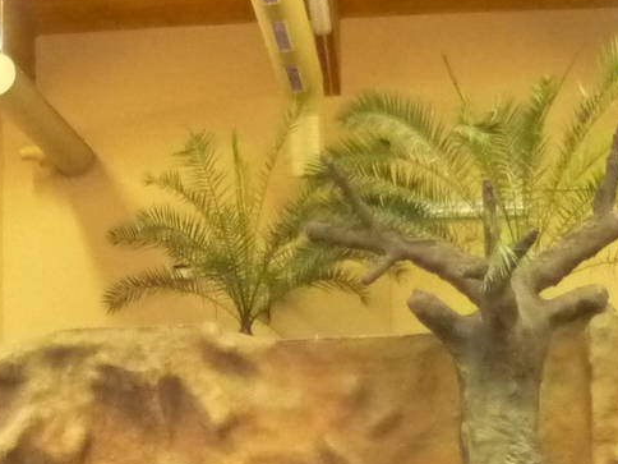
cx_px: 165
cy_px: 605
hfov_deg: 18.0
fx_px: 1946
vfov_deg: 13.1
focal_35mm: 109
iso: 800
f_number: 2.8
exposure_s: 1/30
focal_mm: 5.5
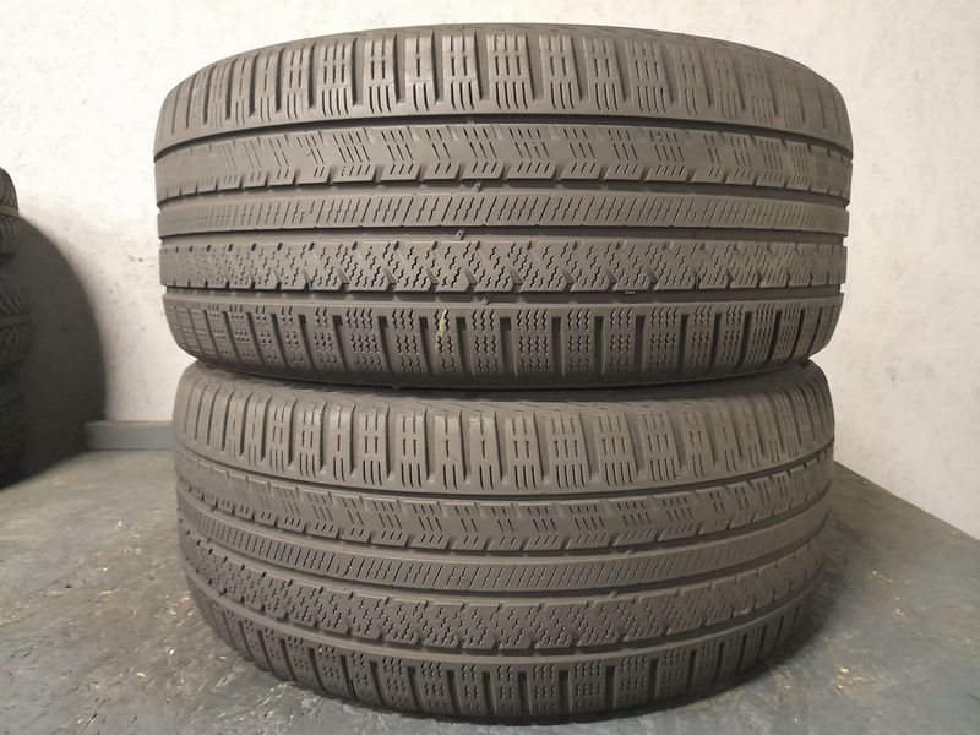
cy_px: 368
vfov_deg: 54.9
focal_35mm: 25
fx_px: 708
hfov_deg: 69.4
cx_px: 490
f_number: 2
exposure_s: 1/20
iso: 1000
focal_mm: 4.6
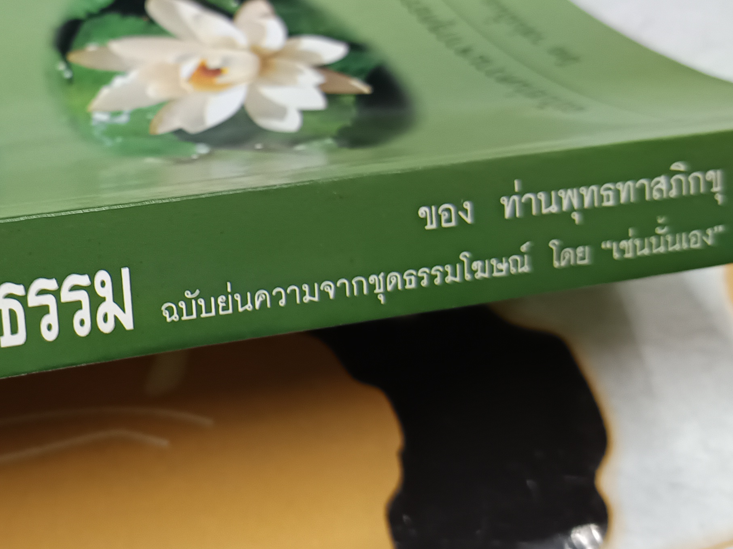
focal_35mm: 53
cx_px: 142
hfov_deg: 35.0
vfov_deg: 27.4
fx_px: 1122
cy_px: 182
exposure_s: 1/25
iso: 1057
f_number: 1.7
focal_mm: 5.31
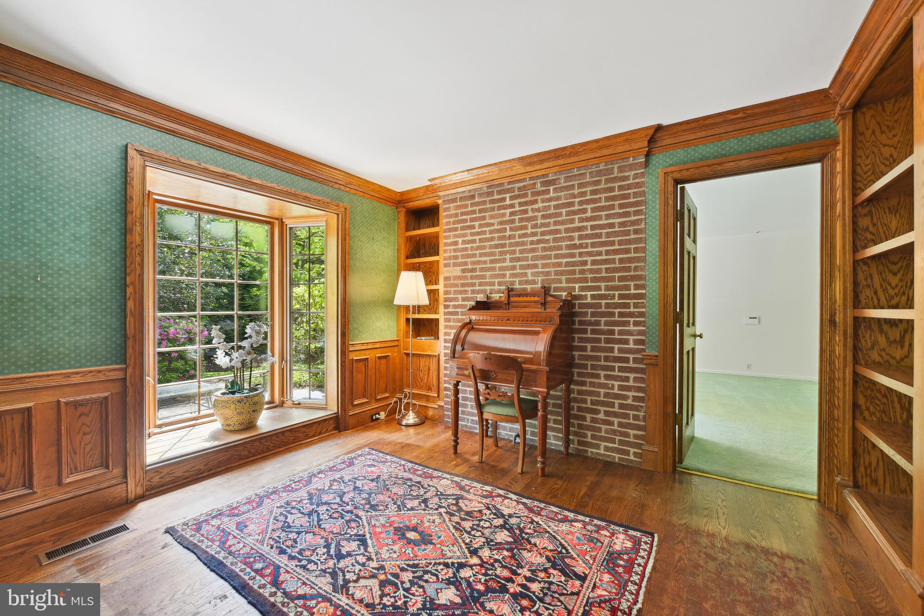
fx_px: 359
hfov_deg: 104.3
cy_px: 308
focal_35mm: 14
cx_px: 462
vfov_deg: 81.2
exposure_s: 1/6
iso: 200
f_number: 8
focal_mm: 14
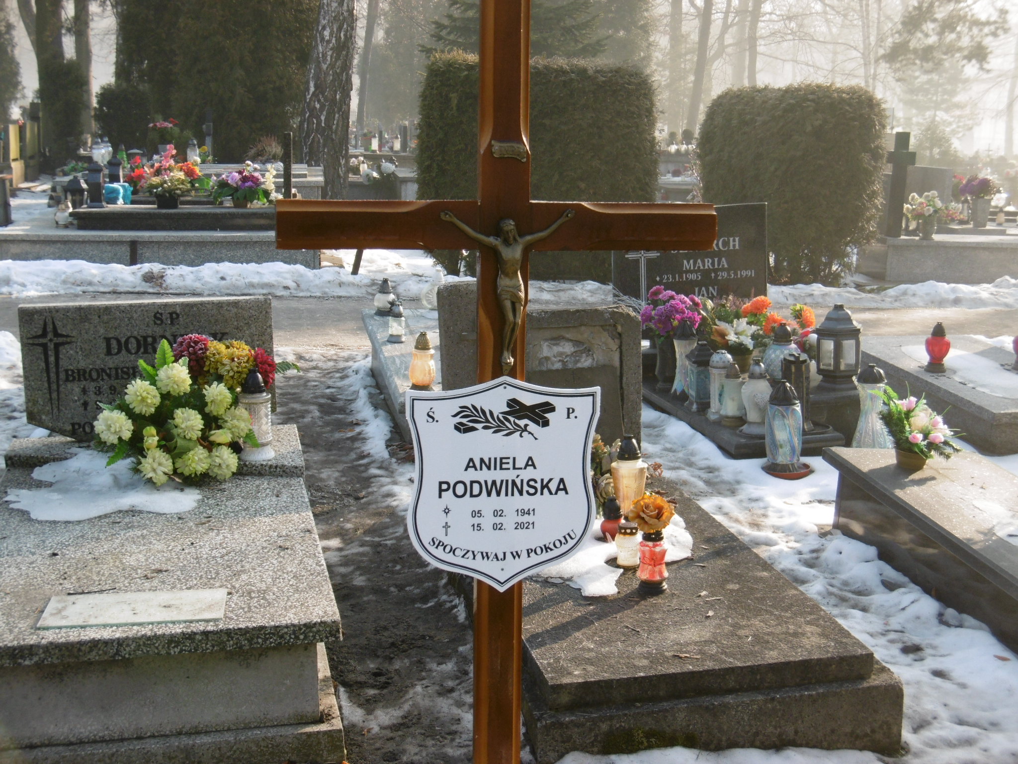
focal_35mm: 51
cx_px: 509
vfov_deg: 28.6
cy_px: 382
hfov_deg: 37.5
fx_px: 1500
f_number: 4
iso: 100
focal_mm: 9.2
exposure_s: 1/125
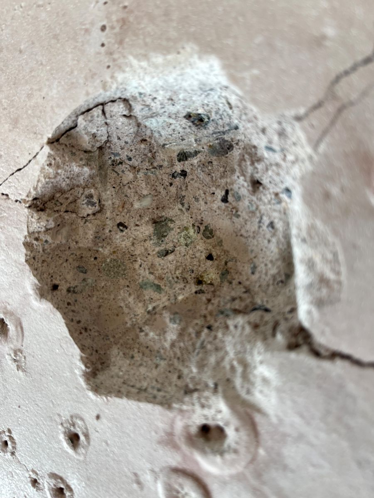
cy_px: 249
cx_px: 187
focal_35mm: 26
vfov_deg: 67.3
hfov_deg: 53.1
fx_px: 375
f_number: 1.6
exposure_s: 1/248
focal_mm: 5.1
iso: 32
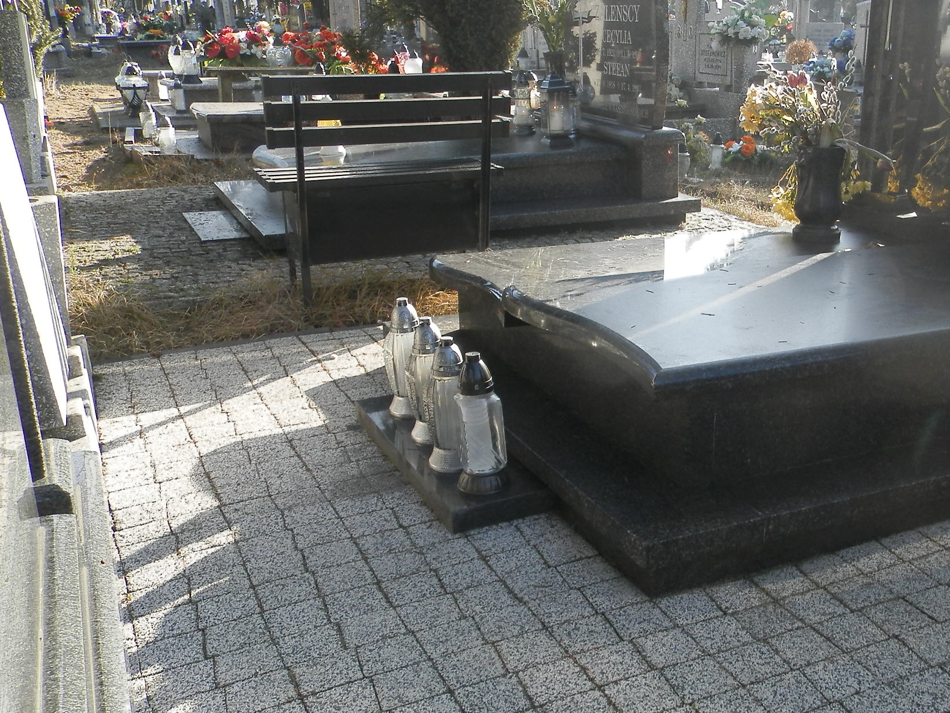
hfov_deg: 46.7
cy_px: 410
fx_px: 1070
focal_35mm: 39
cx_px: 672
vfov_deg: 36.7
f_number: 3.1
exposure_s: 1/200
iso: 80
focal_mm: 4.5
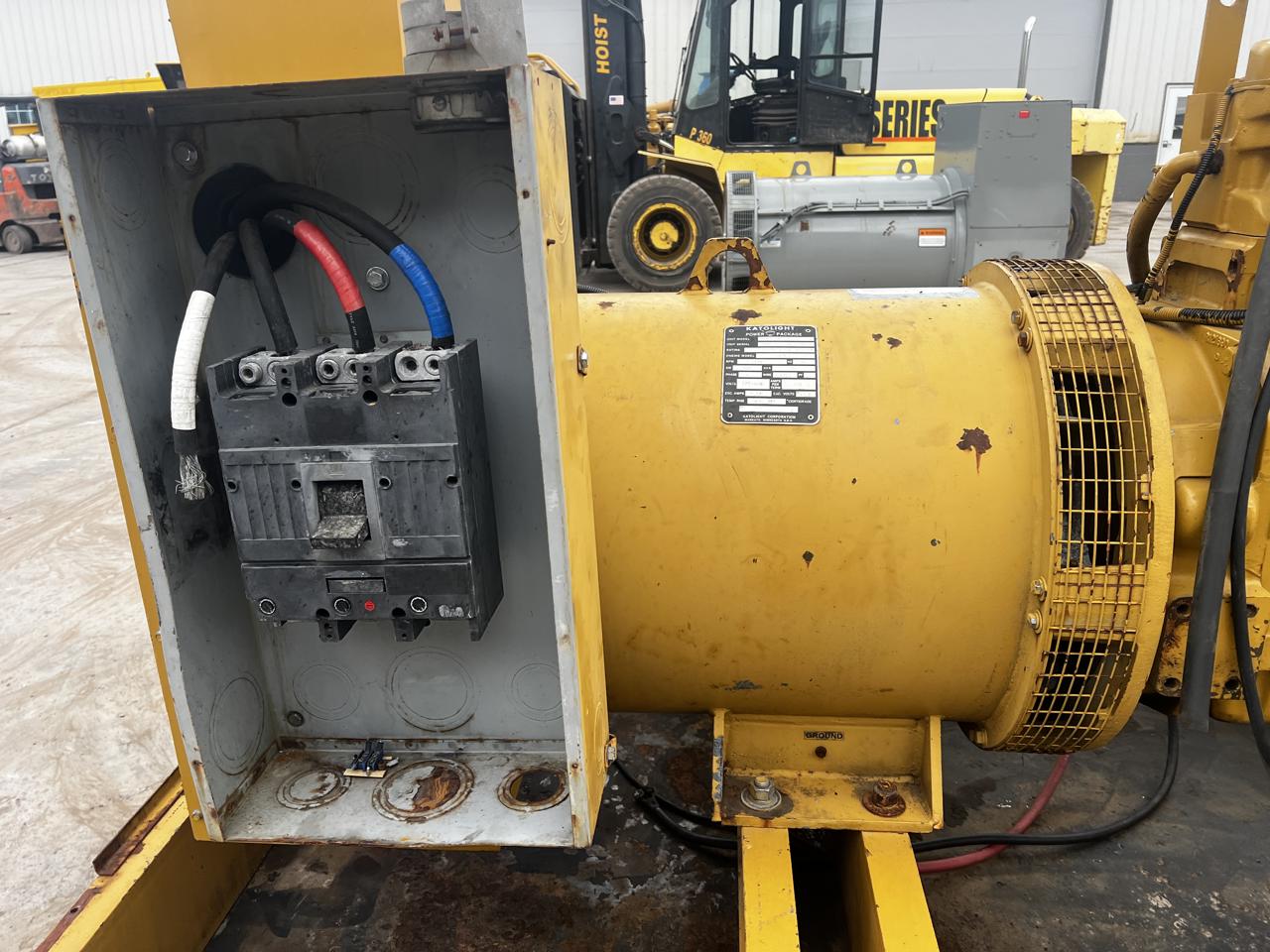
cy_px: 476
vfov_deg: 53.1
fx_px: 954
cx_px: 635
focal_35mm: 26
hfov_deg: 67.3
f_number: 1.5
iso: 50
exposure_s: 1/820
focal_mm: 5.7
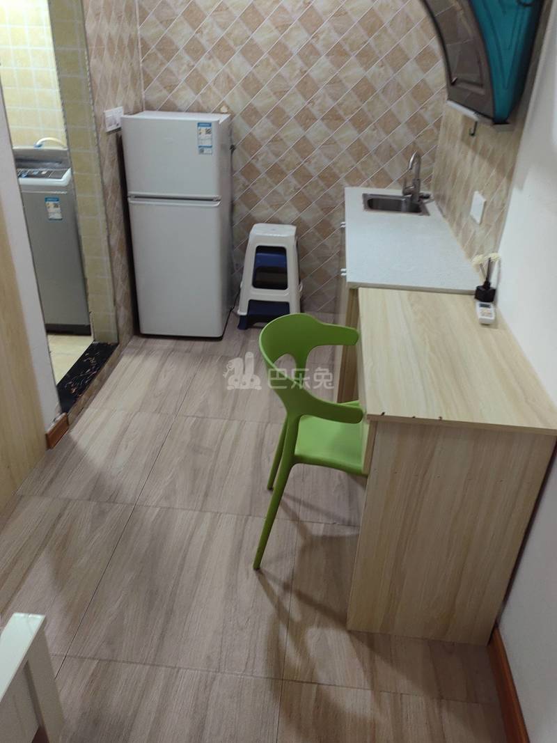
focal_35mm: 27
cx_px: 278
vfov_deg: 65.3
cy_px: 372
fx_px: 579
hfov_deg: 51.3
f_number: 1.9
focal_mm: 5.52
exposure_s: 1/50
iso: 250
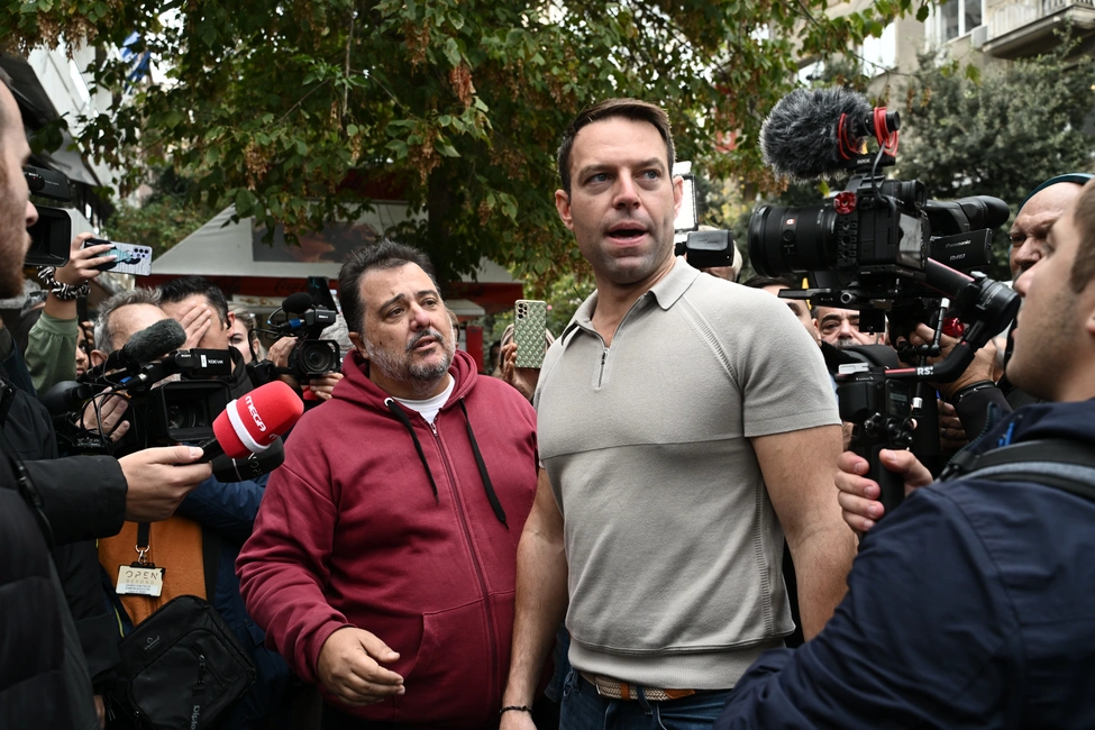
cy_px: 365
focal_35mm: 30
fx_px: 897
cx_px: 548
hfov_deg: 62.8
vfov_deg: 44.3
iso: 400
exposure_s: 1/250
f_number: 5
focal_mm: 29.5
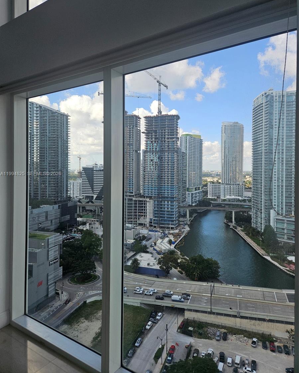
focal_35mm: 24
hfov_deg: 58.8
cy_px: 174
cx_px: 150
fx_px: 265
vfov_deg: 70.2
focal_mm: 5.4
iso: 40
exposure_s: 1/1157
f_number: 1.8
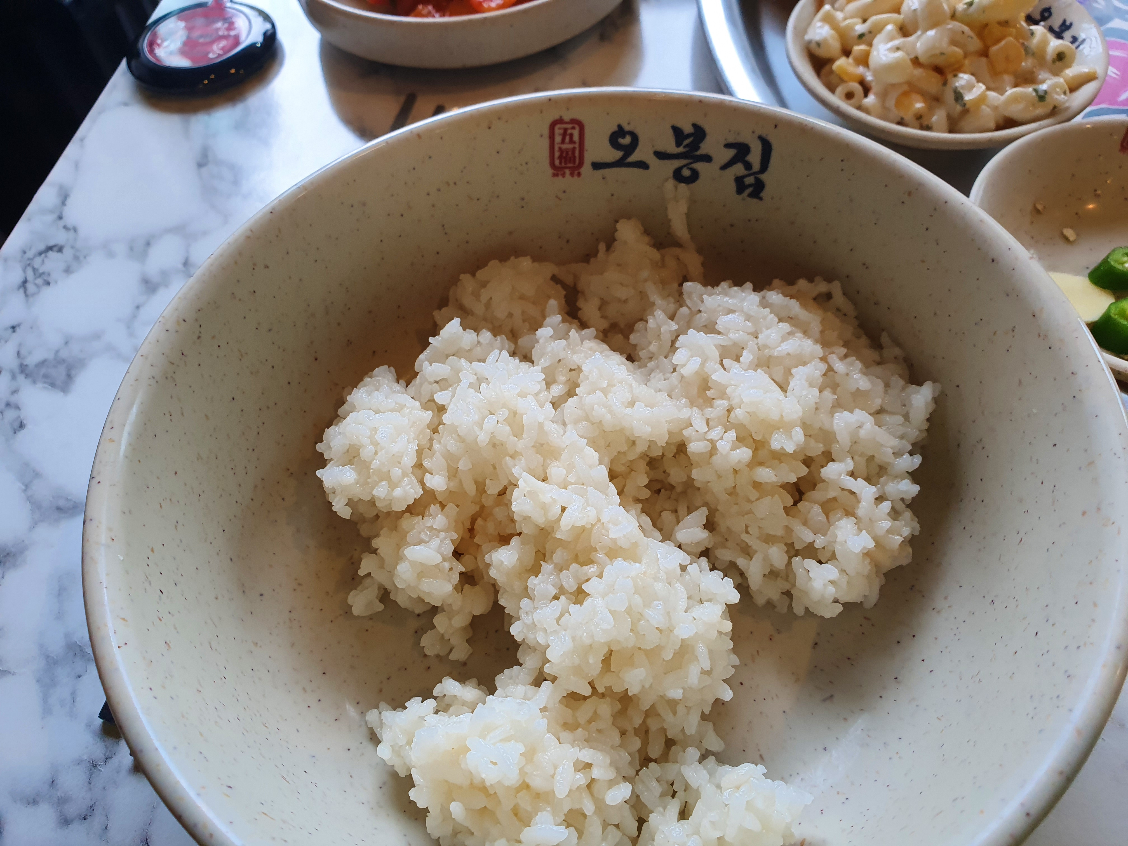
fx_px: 847
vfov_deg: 53.1
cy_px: 423
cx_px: 564
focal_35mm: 26
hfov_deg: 67.3
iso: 80
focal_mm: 4.32
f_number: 2.4
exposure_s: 1/120
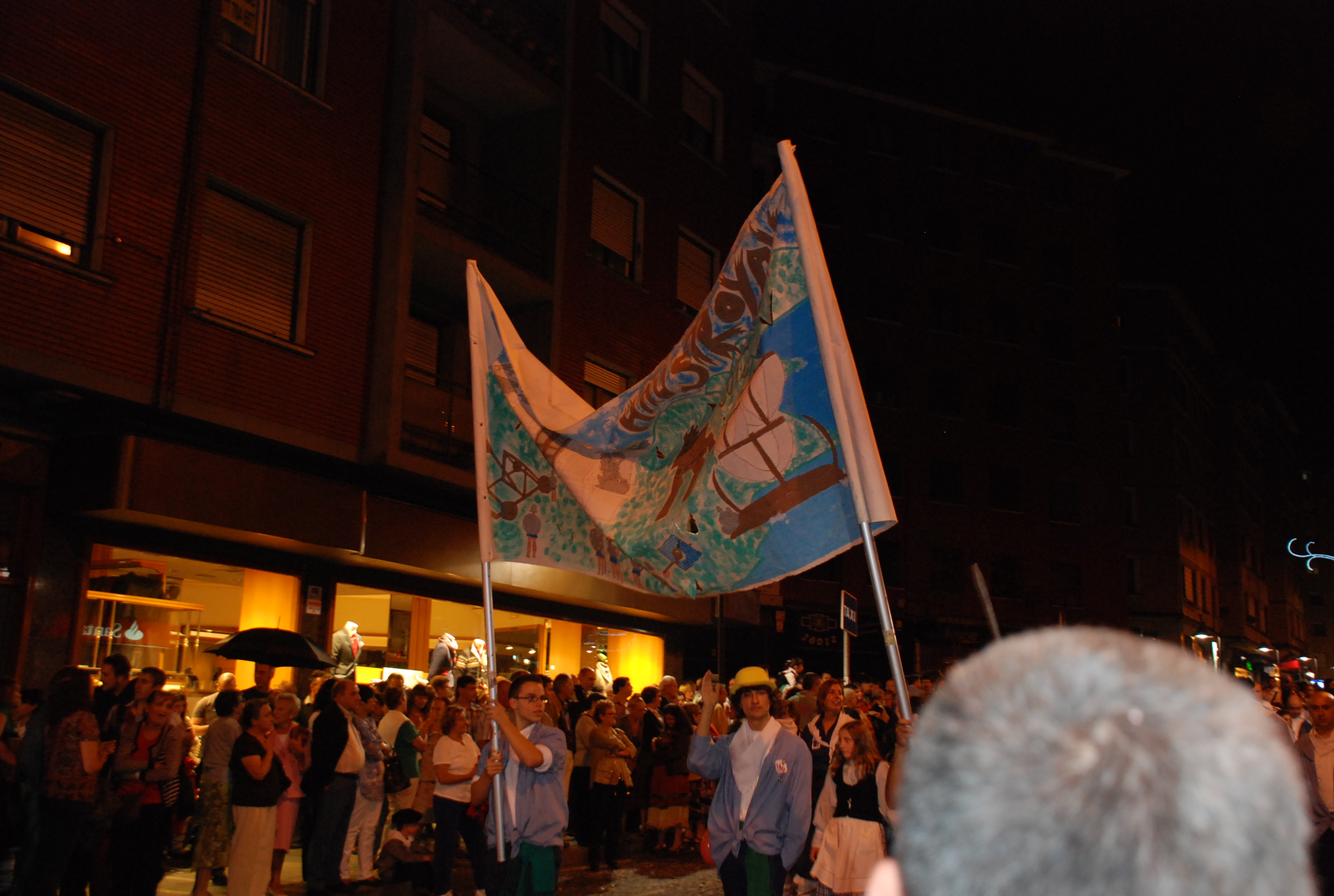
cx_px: 667
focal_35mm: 39
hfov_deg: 49.5
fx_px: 1448
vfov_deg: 34.4
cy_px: 448
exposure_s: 1/30
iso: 800
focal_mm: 26
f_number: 4
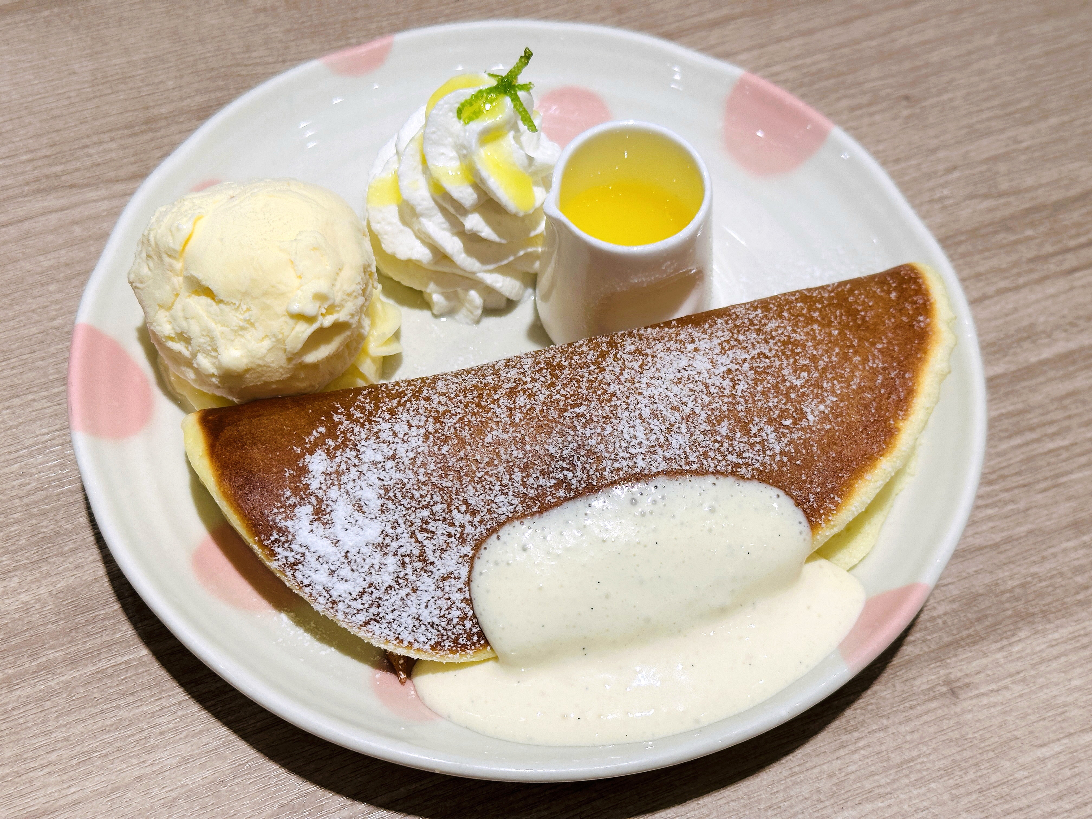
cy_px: 410
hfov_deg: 39.7
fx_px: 1514
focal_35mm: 48
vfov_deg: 30.3
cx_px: 546
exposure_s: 1/241
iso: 50
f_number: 1.78
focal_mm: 6.86
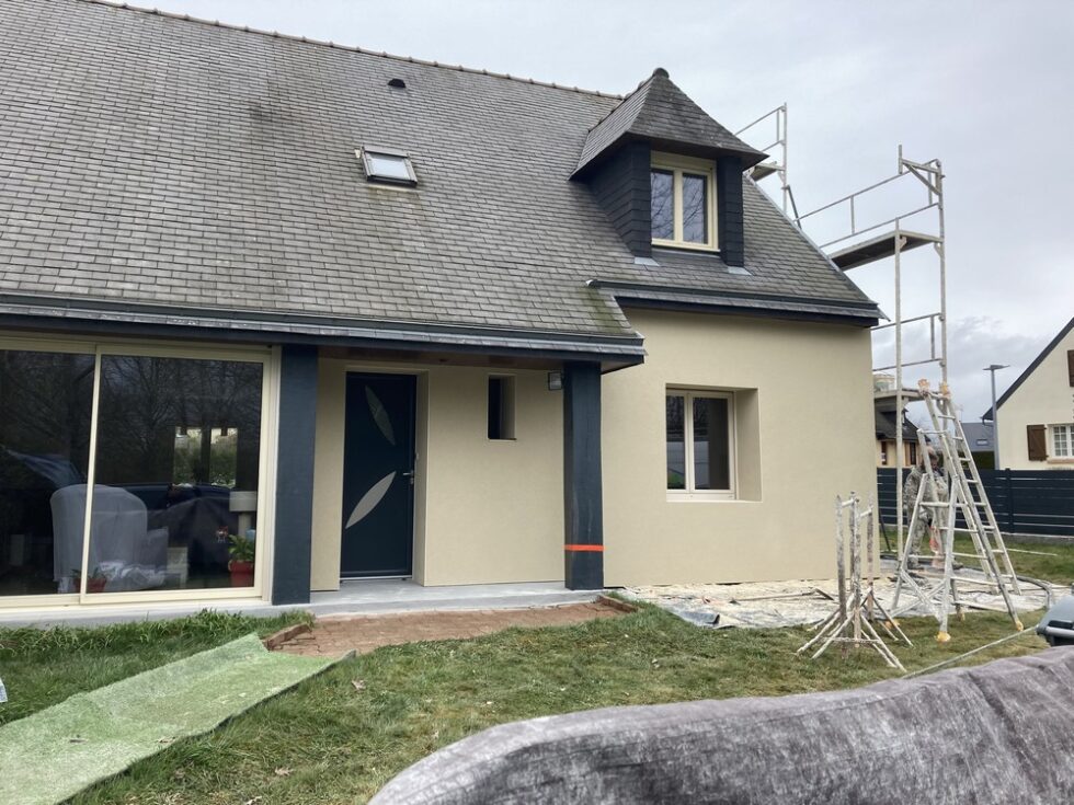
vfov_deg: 49.7
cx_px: 537
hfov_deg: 63.4
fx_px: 869
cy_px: 402
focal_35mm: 28
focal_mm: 3.99
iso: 20
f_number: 1.8
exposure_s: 1/410
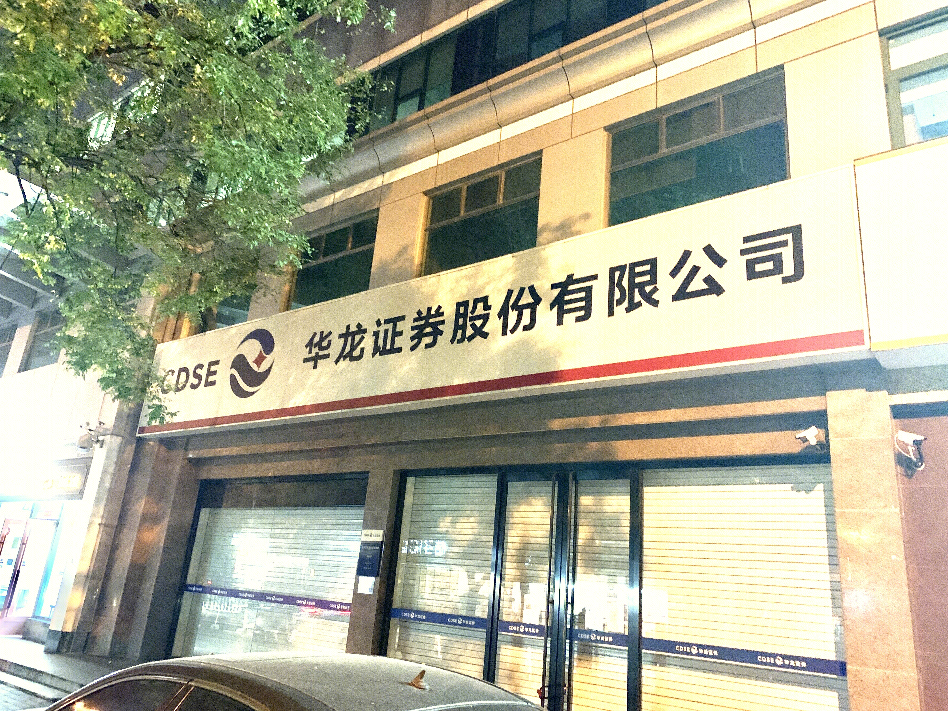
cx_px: 474
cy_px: 356
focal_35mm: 26
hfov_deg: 67.3
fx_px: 712
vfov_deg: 53.1
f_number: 1.8
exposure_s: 1/20
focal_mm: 4.25
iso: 640
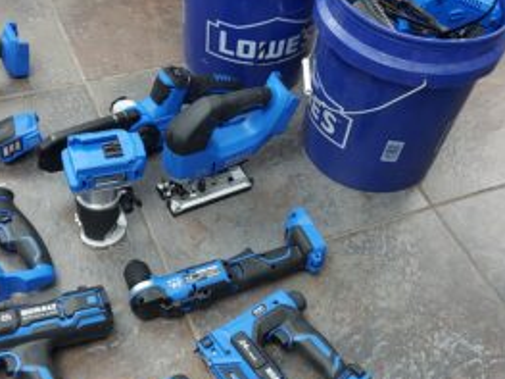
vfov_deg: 37.5
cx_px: 221
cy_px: 235
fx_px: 554
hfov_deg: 48.9
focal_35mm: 38
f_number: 2
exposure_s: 1/24
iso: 500
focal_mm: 4.6
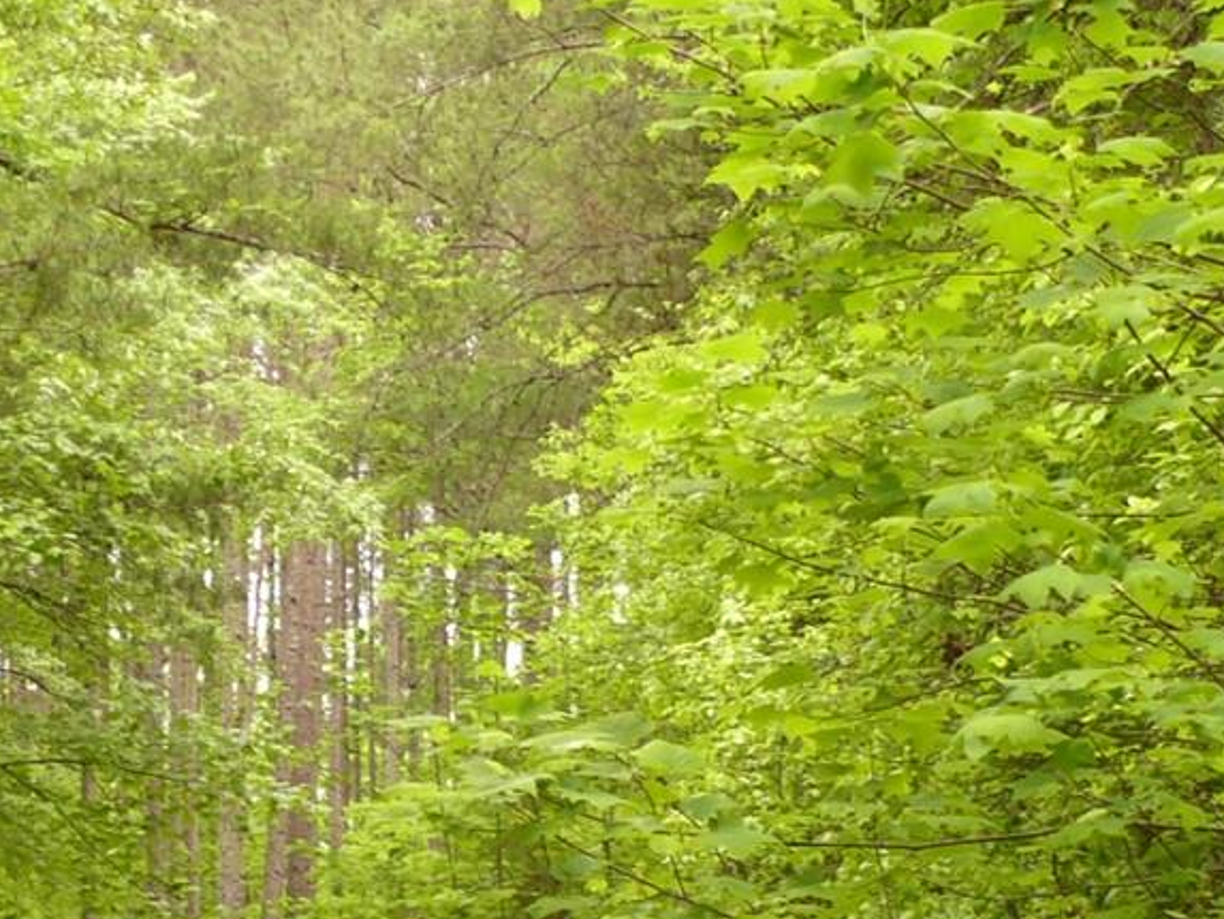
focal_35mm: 125
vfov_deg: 11.5
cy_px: 1225
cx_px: 427
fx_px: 4421
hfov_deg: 15.7
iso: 100
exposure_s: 1/80
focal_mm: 7.4
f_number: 2.8
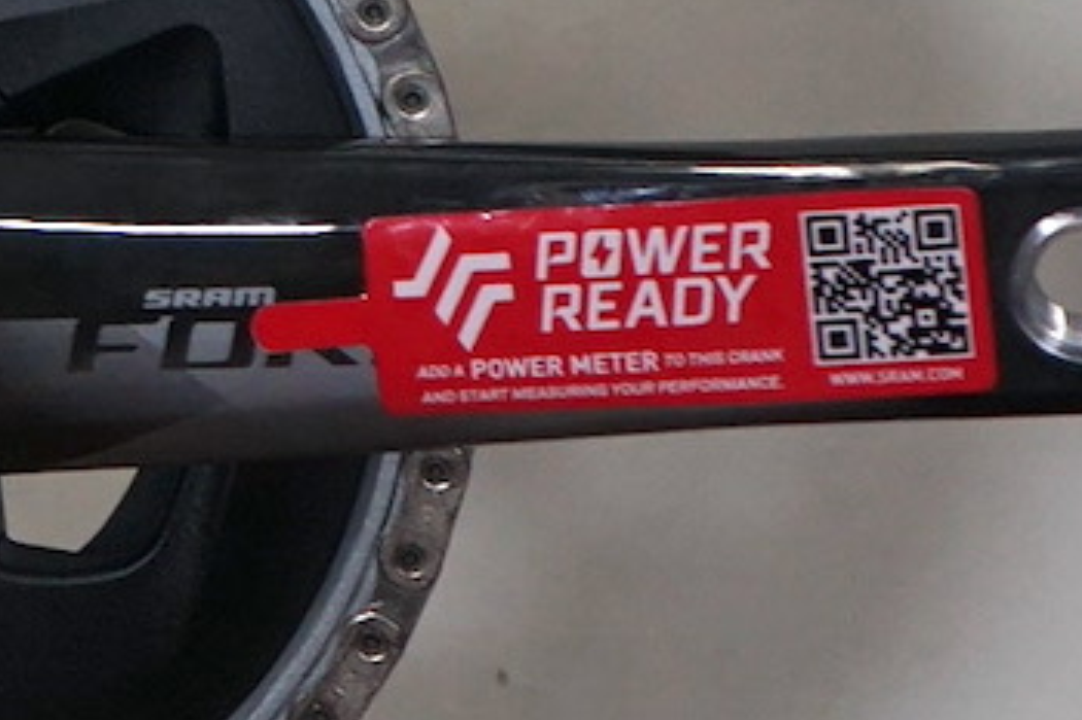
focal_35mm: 256
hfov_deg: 7.8
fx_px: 7690
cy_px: -1092
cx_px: -918
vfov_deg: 5.2
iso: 500
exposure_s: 1/160
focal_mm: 39
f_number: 4
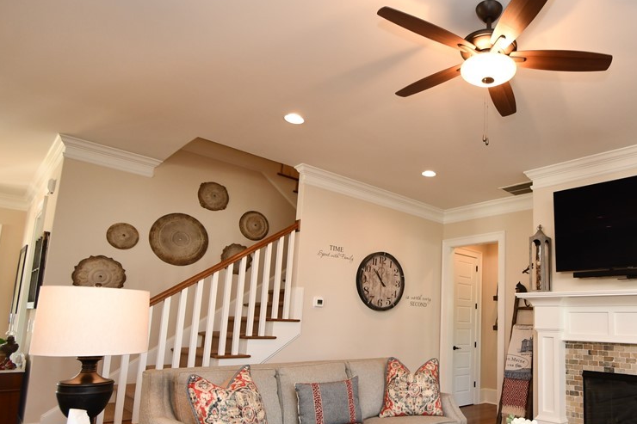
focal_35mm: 22
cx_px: 446
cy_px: 262
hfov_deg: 75.0
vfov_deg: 56.6
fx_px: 389
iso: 560
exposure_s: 1/60
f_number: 4
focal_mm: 10
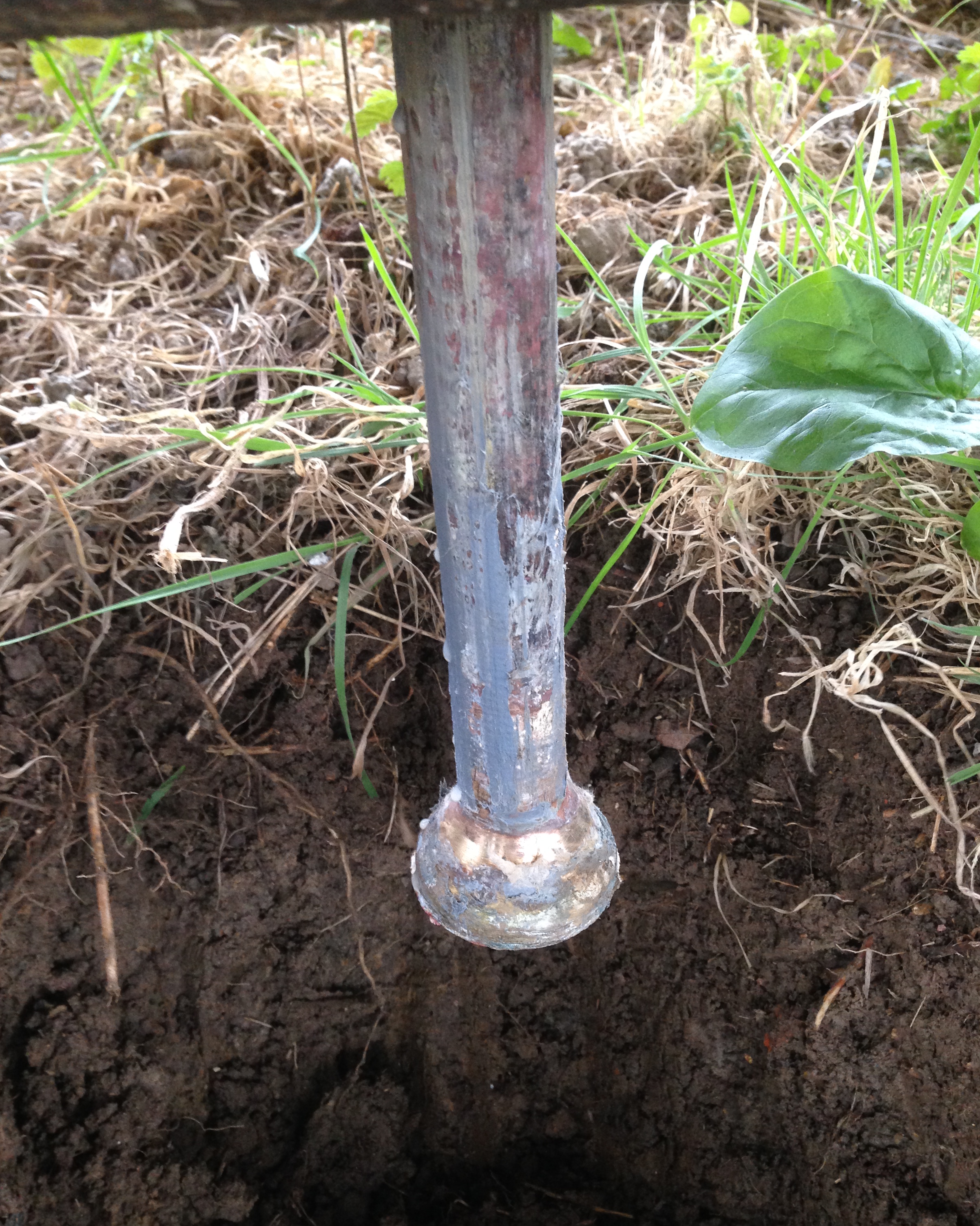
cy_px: 631
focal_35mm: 35
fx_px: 1269
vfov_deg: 51.5
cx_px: 492
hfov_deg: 42.2
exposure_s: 1/20
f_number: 2.4
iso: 200
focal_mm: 4.12
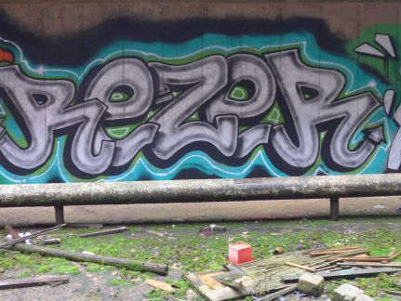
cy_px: 144
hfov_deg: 37.4
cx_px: 180
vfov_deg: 28.6
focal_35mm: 51
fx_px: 591
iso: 400
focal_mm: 9
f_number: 2.8
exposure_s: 1/25
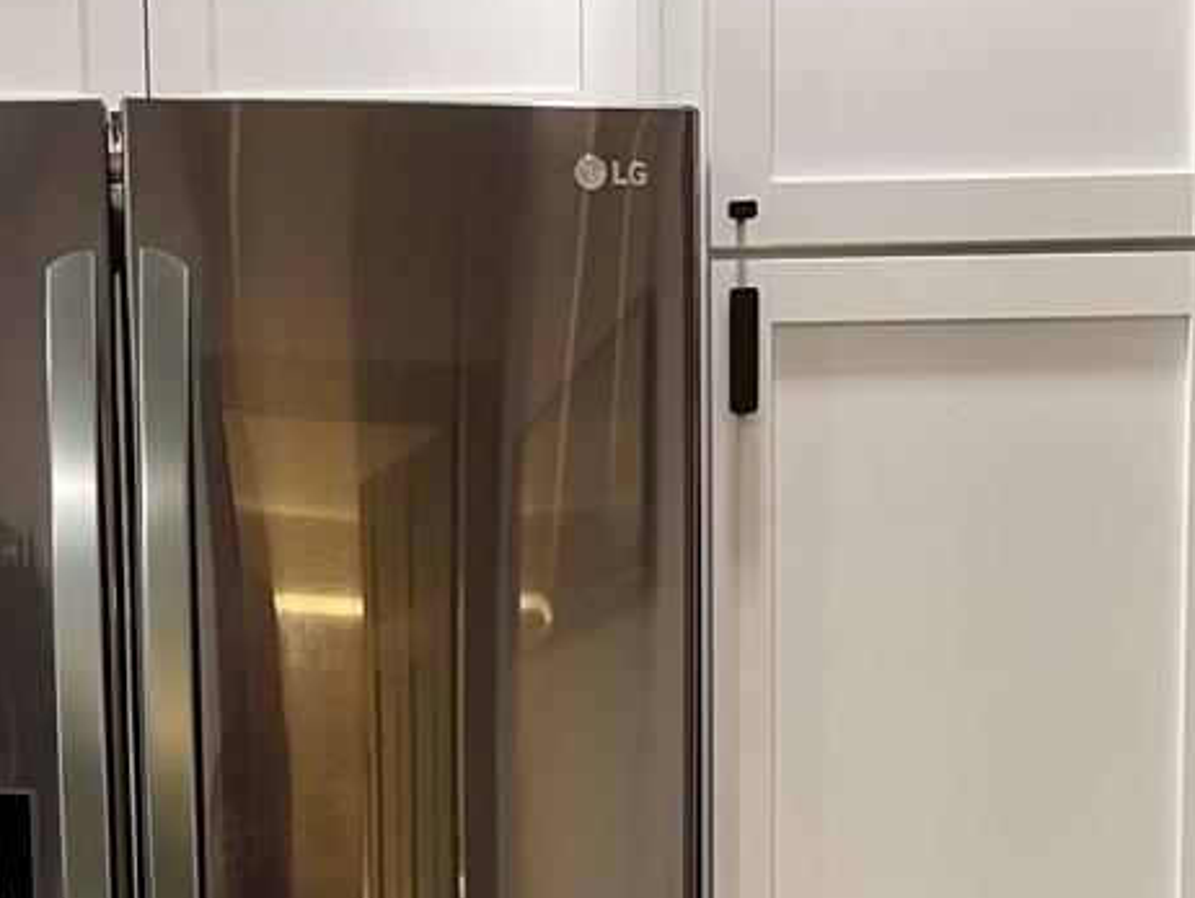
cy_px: 1167
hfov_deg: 26.9
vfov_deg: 19.0
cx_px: 409
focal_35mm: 72
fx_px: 2487
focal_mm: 5.1
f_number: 1.6
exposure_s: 1/40
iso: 125
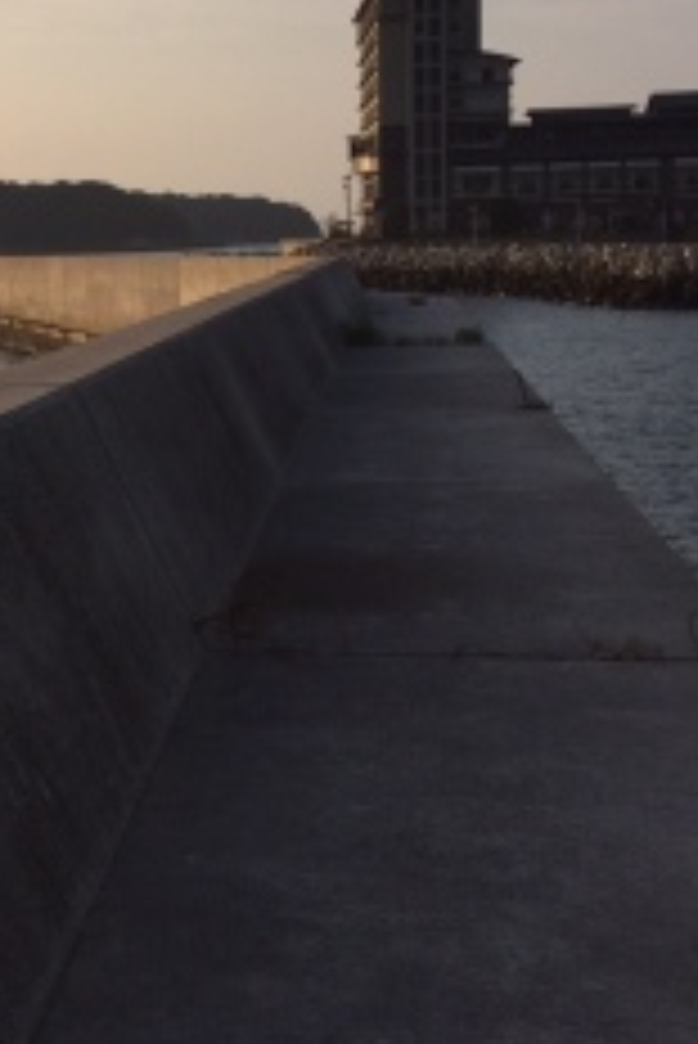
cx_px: 23
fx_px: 1887
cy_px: 412
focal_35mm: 65
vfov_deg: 30.8
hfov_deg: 20.4
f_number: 2.2
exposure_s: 1/2083
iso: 32
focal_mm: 4.15
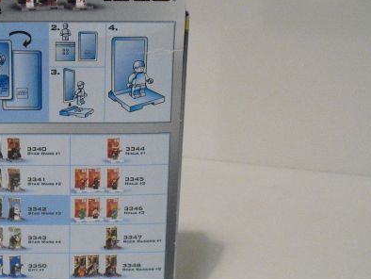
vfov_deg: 17.2
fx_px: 922
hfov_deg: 22.4
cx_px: 72
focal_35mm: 86
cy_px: 126
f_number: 3.8
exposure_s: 1/100
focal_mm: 9.4
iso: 800
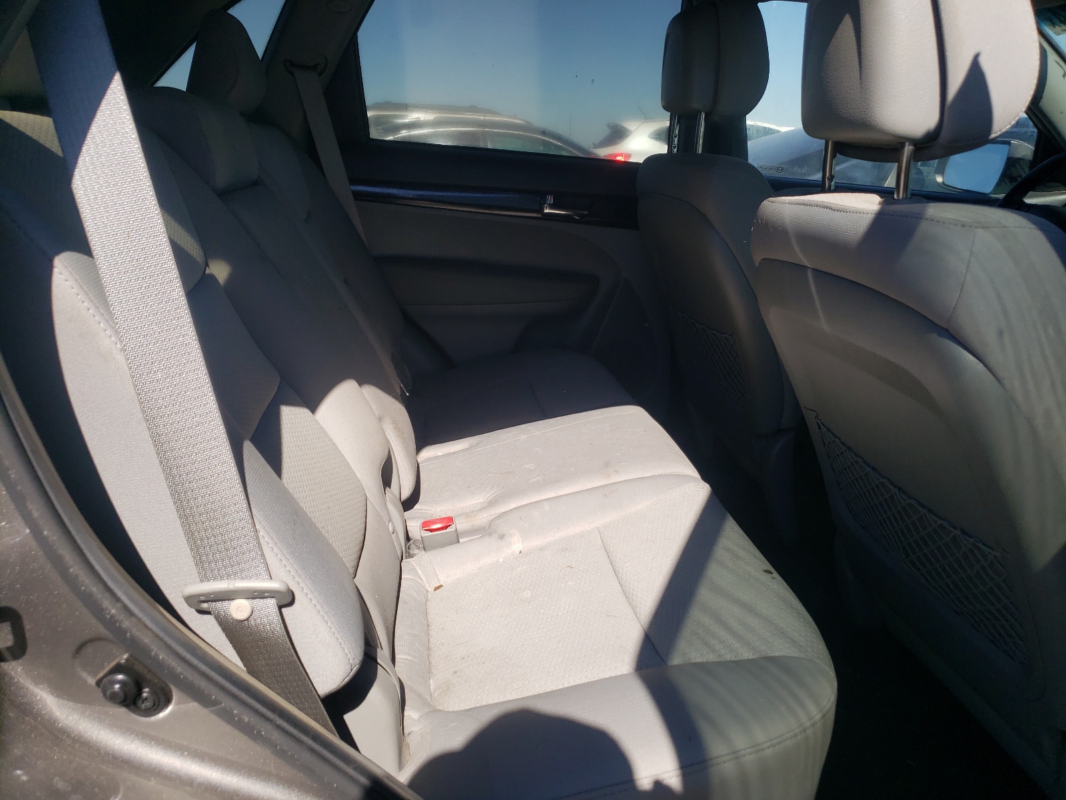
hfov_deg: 67.3
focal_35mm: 26
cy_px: 400
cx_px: 533
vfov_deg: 53.1
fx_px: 801
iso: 50
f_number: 1.5
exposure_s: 1/2000
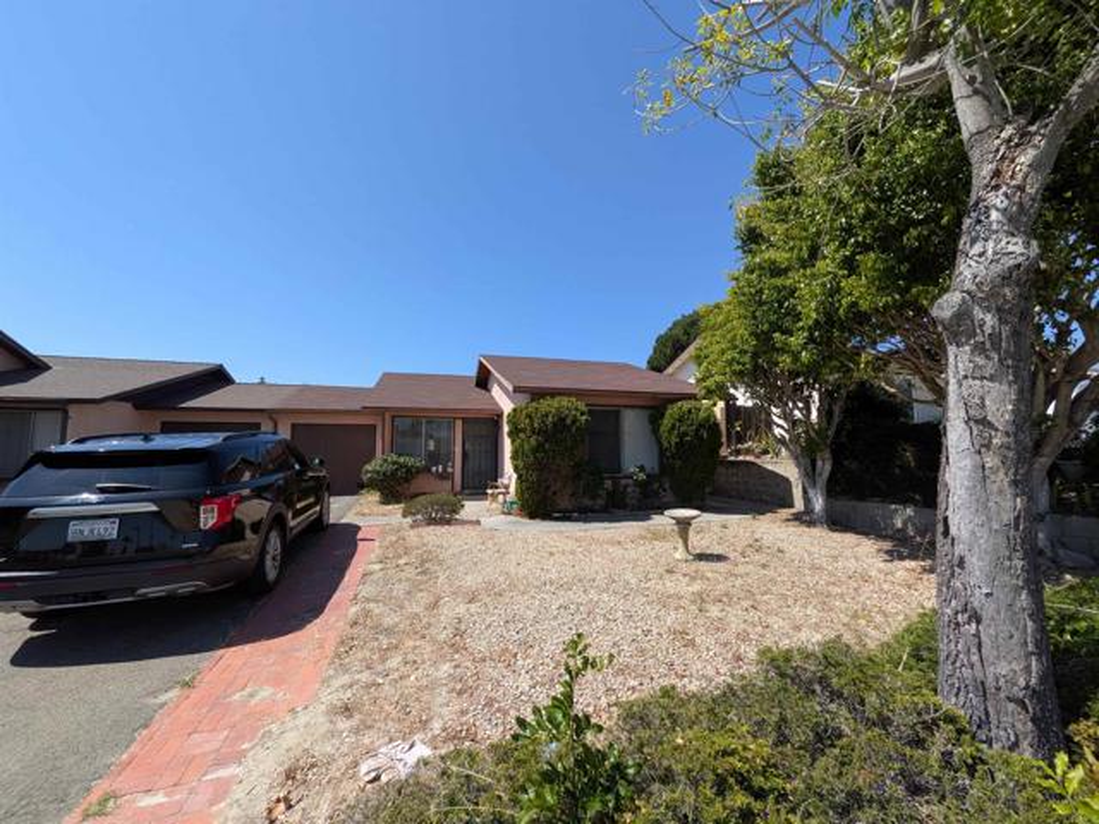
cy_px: 412
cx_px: 550
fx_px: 444
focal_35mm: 14
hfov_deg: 102.1
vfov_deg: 85.7
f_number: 2.2
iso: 54
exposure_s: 1/1504
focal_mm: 1.85
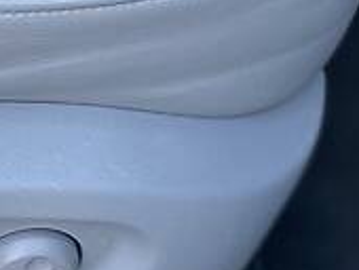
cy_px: -184
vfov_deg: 11.5
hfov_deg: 15.4
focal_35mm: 122
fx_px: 1267
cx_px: -103
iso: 125
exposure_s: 1/93
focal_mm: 4.2
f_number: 1.8
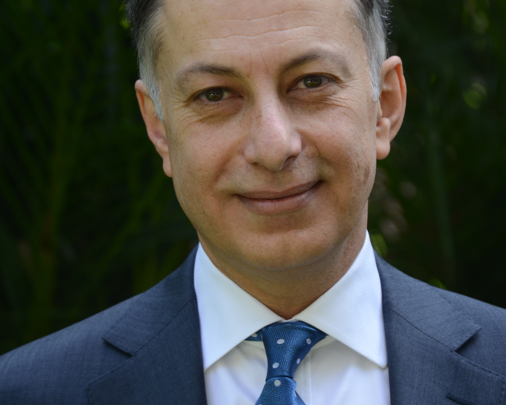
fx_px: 4462
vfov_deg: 5.2
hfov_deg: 6.5
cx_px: 254
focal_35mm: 298
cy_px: 244
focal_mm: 140
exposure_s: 1/125
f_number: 7.1
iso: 250
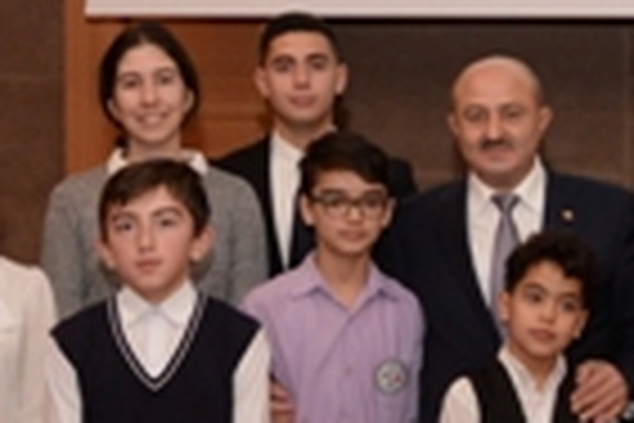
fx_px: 2395
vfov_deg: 10.1
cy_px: 146
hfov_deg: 14.4
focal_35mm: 136
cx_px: 850
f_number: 6.3
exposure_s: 1/125
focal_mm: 30
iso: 2200
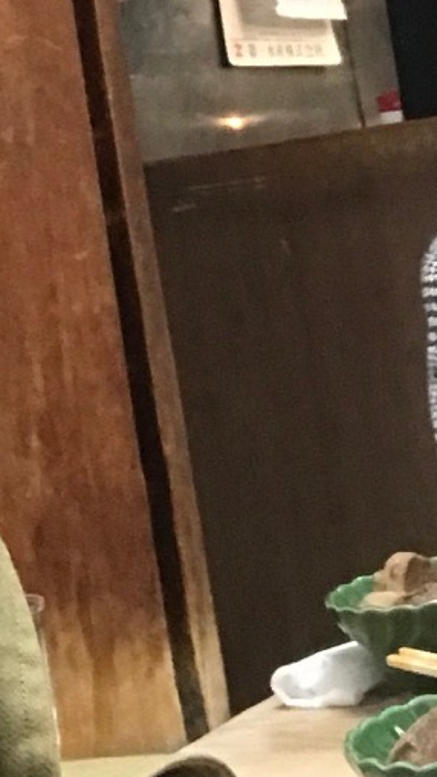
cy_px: -281
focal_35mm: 106
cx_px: 159
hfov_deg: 11.4
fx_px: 2182
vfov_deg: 18.5
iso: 200
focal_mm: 2.87
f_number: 2.2
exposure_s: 1/25
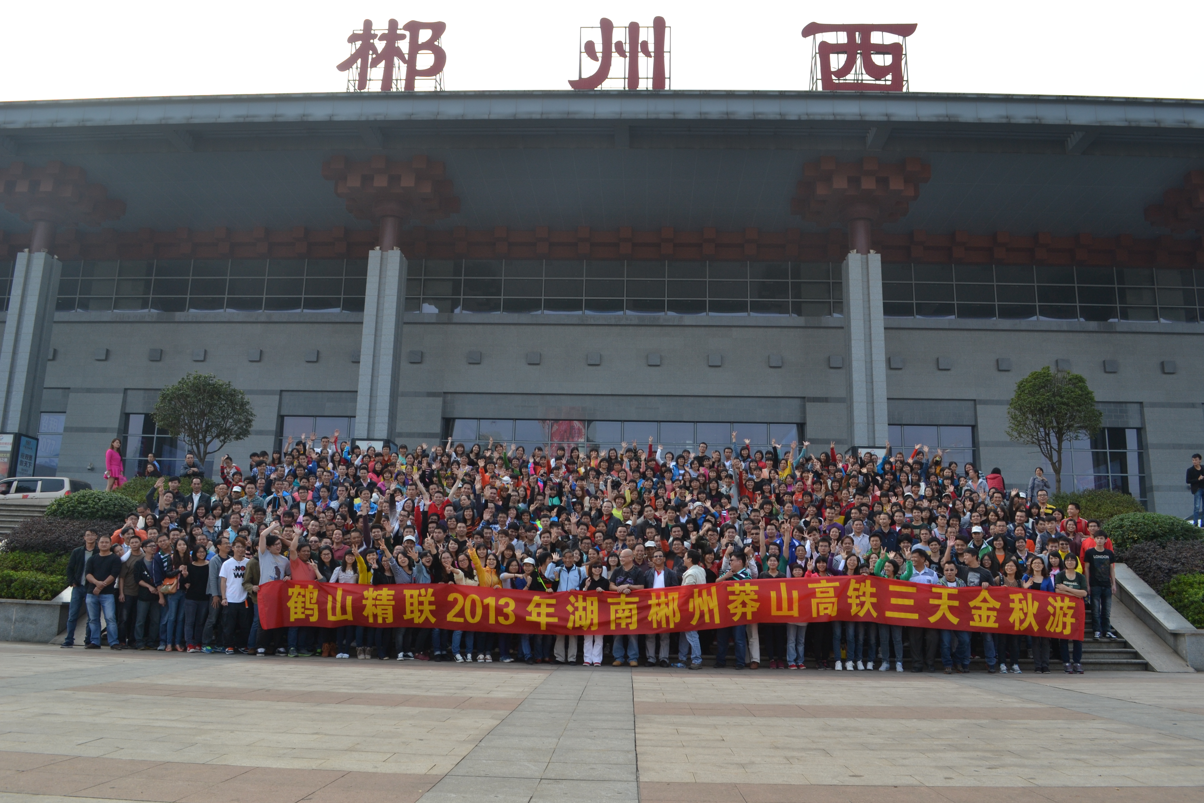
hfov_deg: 67.4
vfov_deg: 47.9
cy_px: 402
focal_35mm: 27
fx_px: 903
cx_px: 602
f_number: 8
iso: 125
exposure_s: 1/125
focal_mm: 18
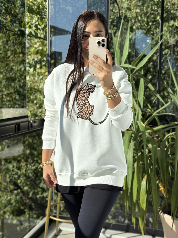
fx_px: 329
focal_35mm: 48
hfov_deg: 30.3
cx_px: 89
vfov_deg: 39.7
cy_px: 119
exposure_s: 1/2033
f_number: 1.78
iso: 64
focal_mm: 6.76
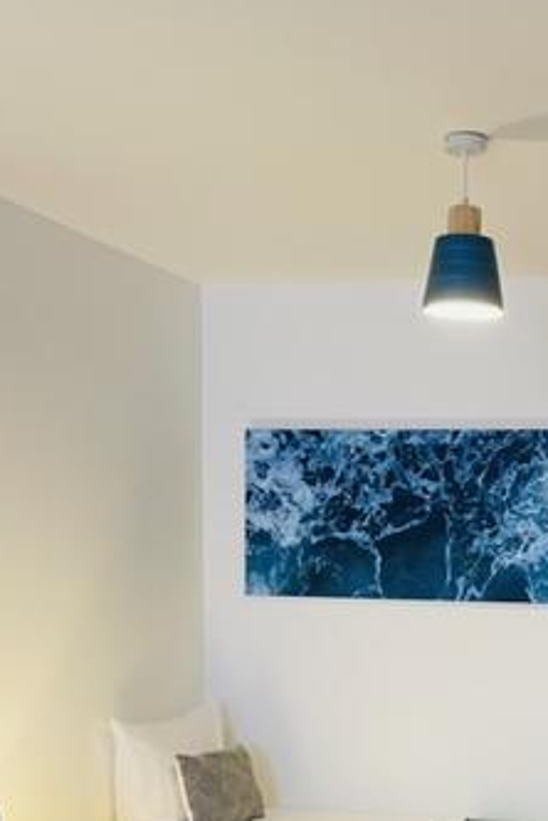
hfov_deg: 20.5
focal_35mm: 65
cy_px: 727
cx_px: 489
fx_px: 1484
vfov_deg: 29.8
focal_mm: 4.2
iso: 160
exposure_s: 1/60
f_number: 1.6
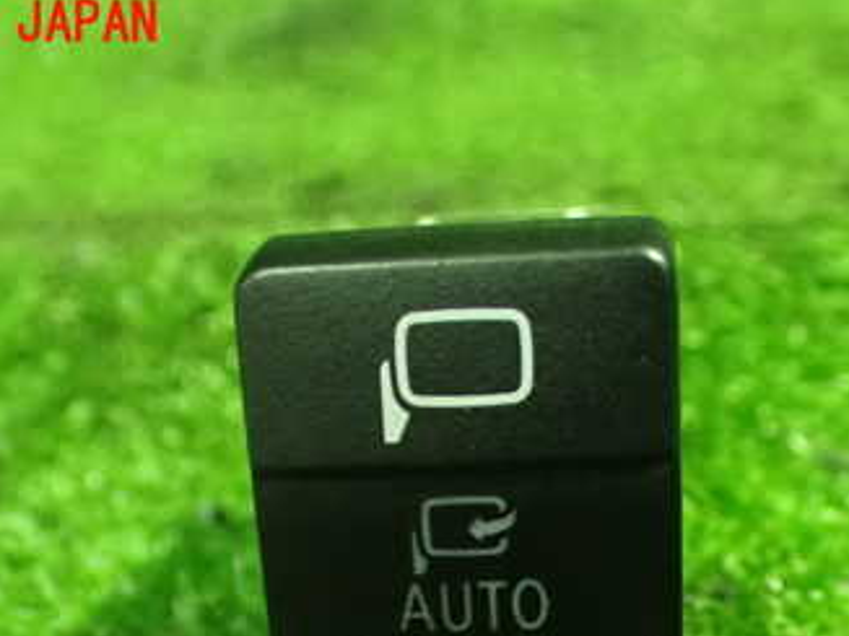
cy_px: 576
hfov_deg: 34.9
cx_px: 465
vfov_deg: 25.7
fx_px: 1348
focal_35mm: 55
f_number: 2.3
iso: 1250
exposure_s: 1/30
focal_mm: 5.4
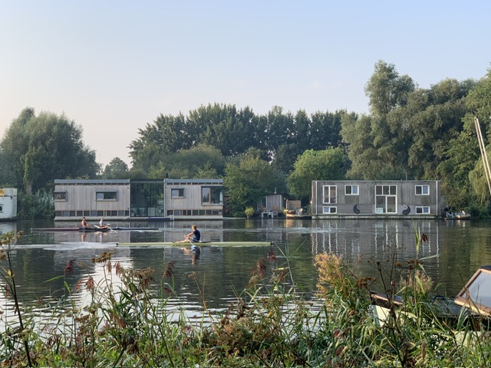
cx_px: 246
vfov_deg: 28.0
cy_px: 184
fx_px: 738
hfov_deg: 36.8
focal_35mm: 52
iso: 16
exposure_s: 1/381
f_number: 2.4
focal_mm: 6
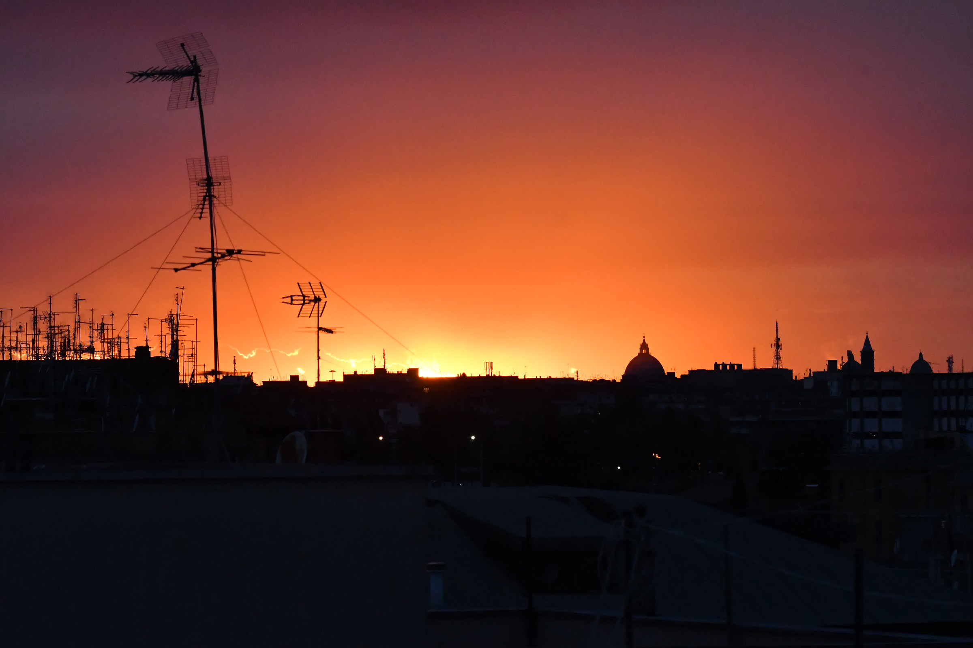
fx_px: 7702
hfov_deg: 7.2
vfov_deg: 4.8
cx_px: 486
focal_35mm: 285
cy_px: 324
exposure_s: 1/640
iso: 4000
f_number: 13
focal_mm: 190
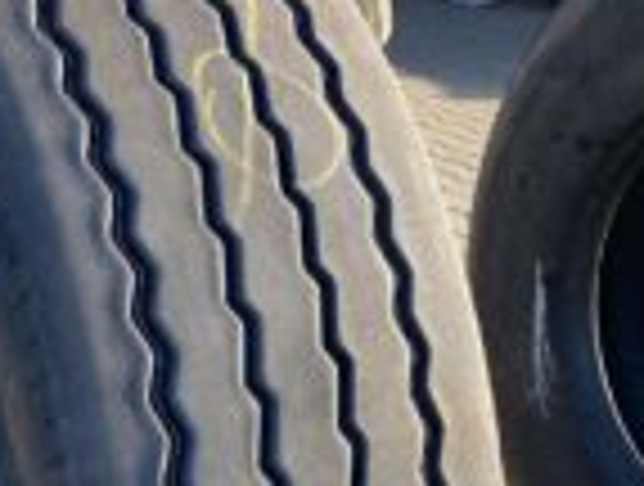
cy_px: 425
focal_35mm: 78
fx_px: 1455
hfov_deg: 24.8
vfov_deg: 18.7
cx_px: 185
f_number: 1.8
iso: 32
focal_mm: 4.25
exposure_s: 1/296
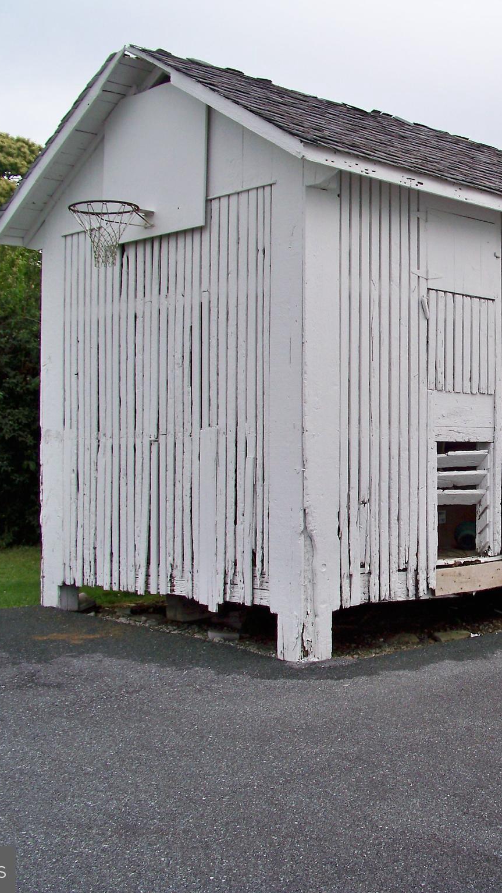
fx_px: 1136
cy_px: 446
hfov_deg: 24.1
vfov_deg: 42.9
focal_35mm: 48
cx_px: 466
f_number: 4
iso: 80
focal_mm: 5.85
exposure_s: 1/640
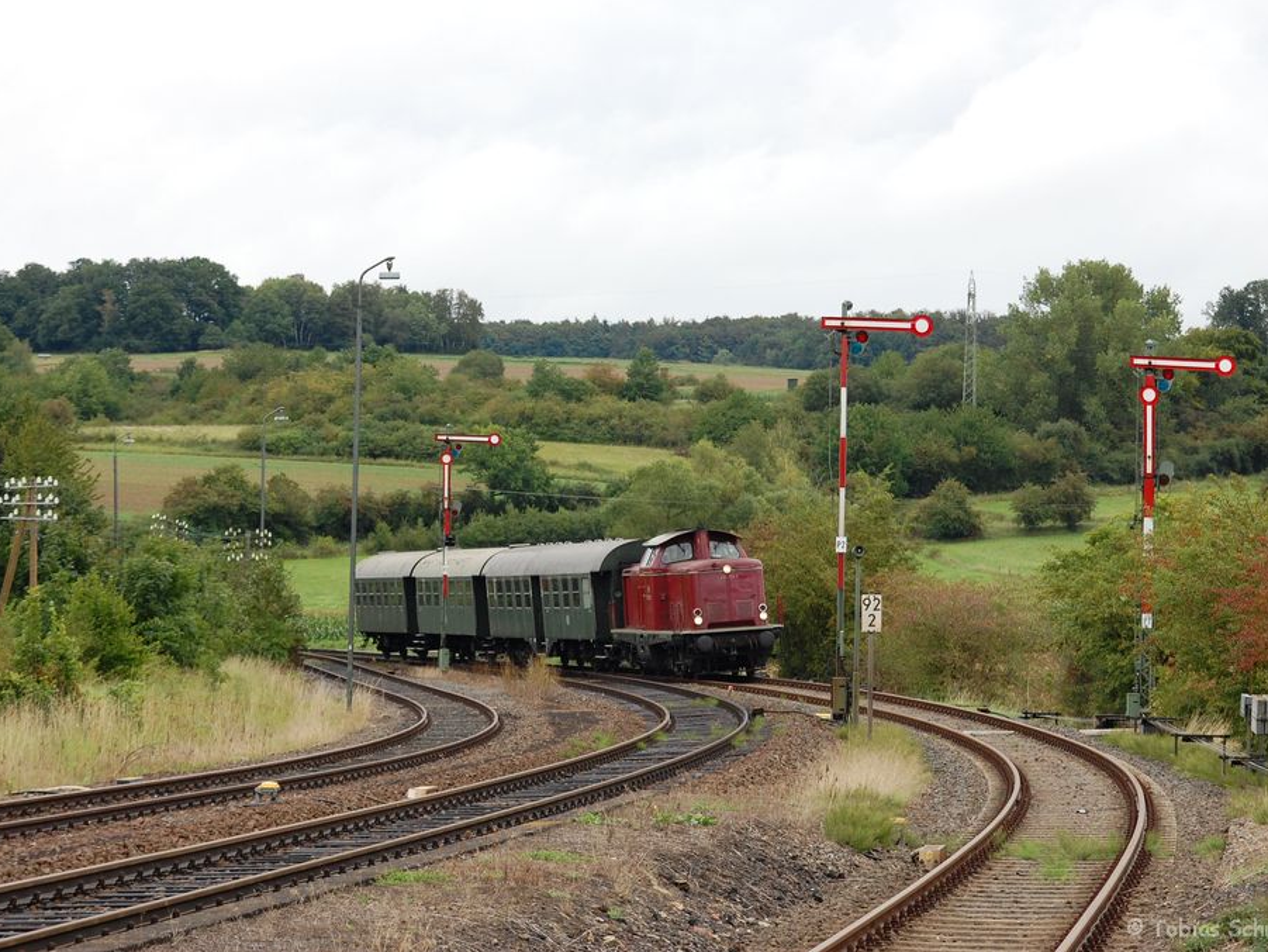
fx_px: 4799
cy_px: 475
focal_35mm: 131
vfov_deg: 11.3
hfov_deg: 15.1
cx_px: 668
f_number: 6.3
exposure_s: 1/400
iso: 400
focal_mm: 80
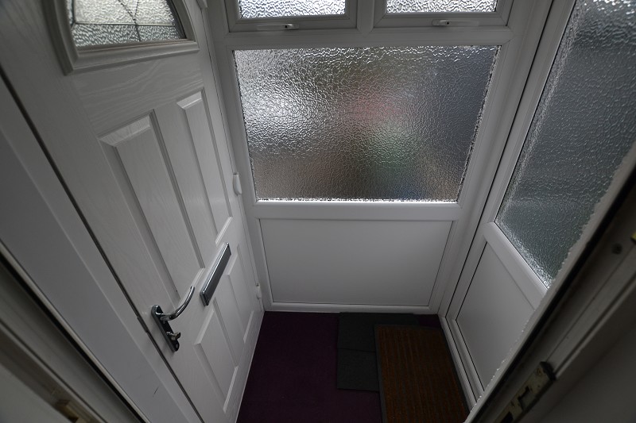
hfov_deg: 100.4
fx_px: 265
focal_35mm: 15
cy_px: 212
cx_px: 318
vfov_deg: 77.3
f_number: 5.6
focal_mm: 10
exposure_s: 1/125
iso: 250
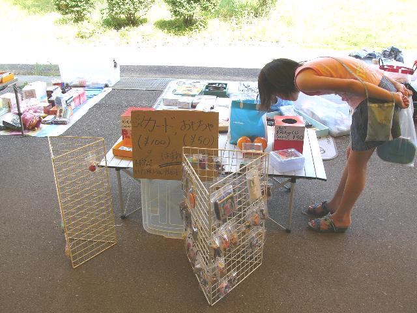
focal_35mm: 36
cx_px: 208
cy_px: 156
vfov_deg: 39.7
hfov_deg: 51.4
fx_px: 434
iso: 50
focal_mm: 6.1
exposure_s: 1/60
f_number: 2.8
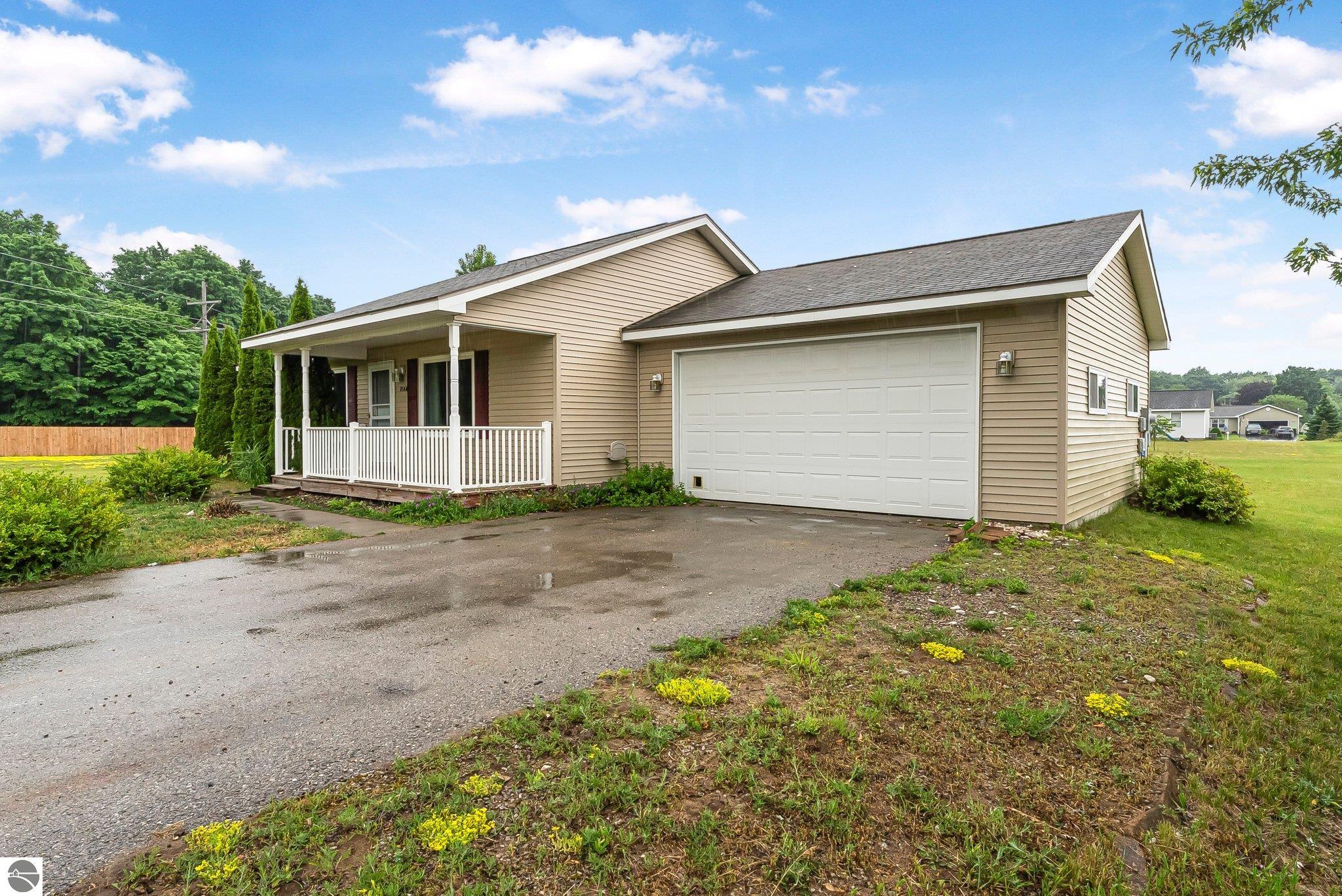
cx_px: 671
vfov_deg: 65.4
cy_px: 448
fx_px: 697
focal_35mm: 19
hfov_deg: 87.8
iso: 640
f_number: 16
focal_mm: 18.7
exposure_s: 1/100
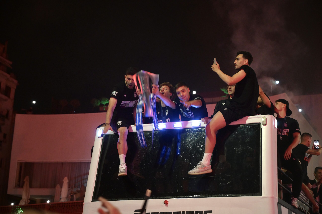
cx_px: 161
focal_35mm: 70
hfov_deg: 28.9
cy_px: 107
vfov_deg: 19.4
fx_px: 626
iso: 5000
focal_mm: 70
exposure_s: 1/100
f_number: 4
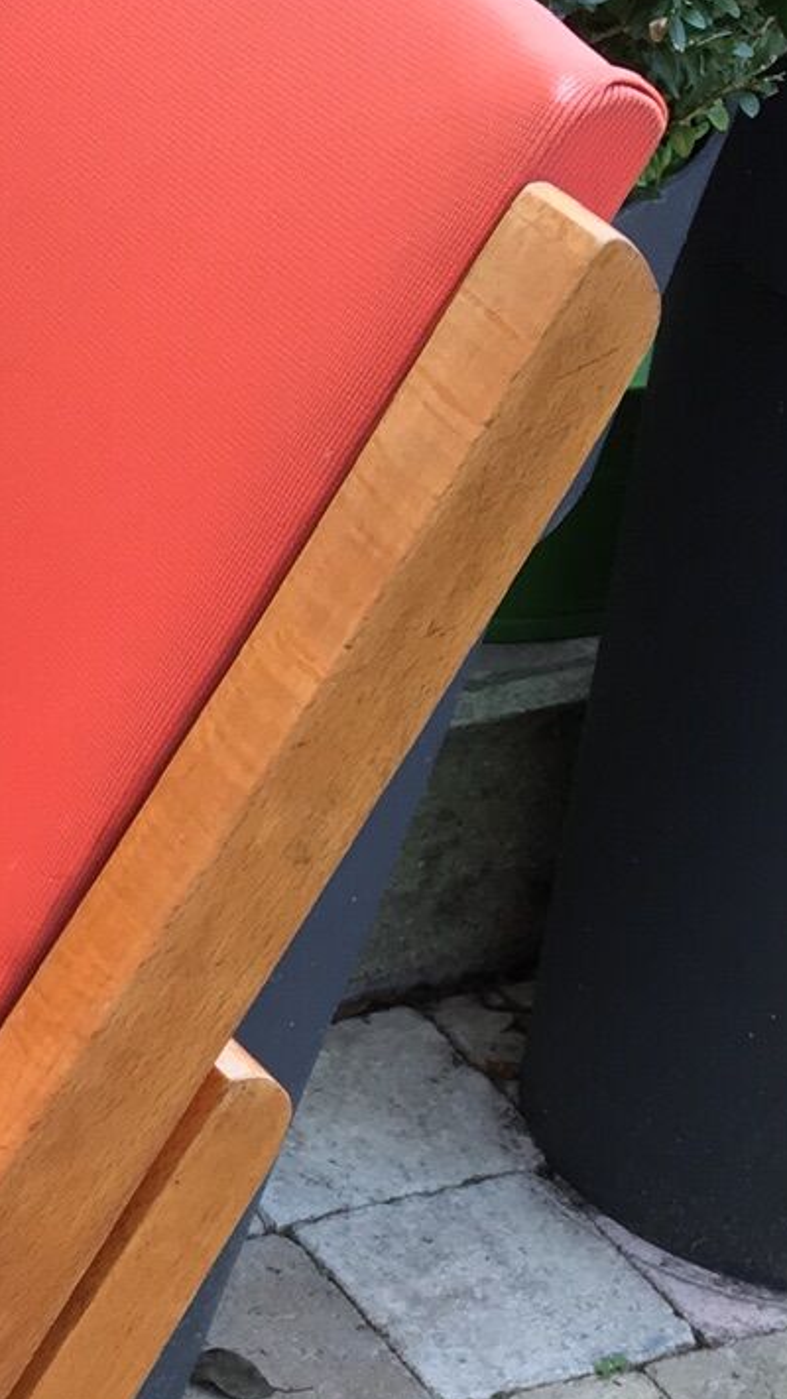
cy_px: 1456
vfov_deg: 22.4
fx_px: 3376
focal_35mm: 91
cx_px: -696
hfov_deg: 12.1
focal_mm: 4.15
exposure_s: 1/50
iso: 32
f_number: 2.2
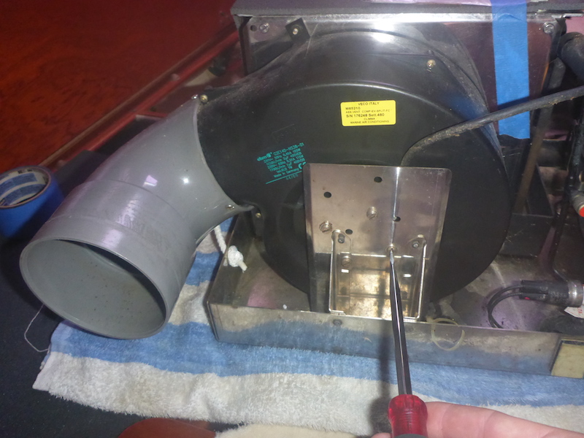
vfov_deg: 49.7
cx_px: 292
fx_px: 472
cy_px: 219
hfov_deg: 63.4
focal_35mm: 28
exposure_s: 1/60
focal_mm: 4.9
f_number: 3.3
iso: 800
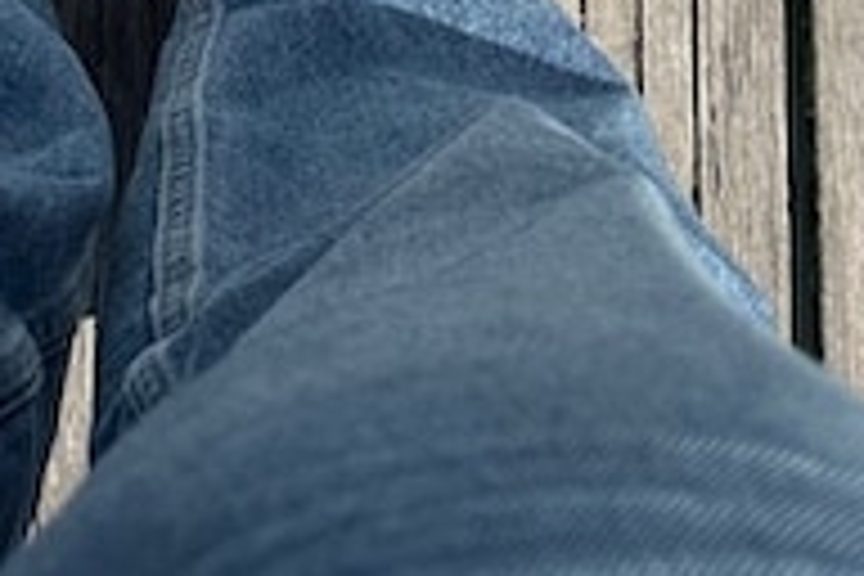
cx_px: 135
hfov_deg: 15.6
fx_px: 3120
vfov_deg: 8.0
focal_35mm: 130
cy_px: -1490
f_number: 1.78
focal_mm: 6.86
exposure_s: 1/13699
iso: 80
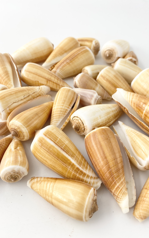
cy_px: 120
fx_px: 182
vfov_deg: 66.5
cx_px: 76
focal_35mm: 28
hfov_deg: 44.5
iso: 32
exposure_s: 1/163
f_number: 1.8
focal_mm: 4.25
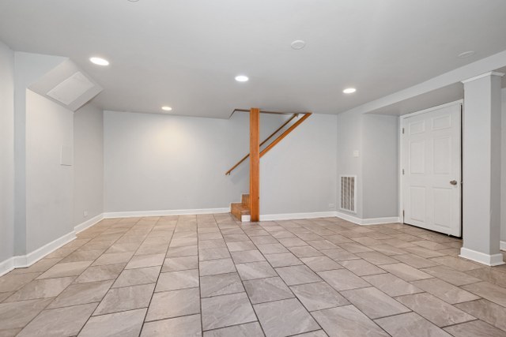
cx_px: 253
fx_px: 211
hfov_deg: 100.4
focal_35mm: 15
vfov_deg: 77.4
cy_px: 168
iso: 250
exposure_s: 1/6
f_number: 7.1
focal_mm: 10
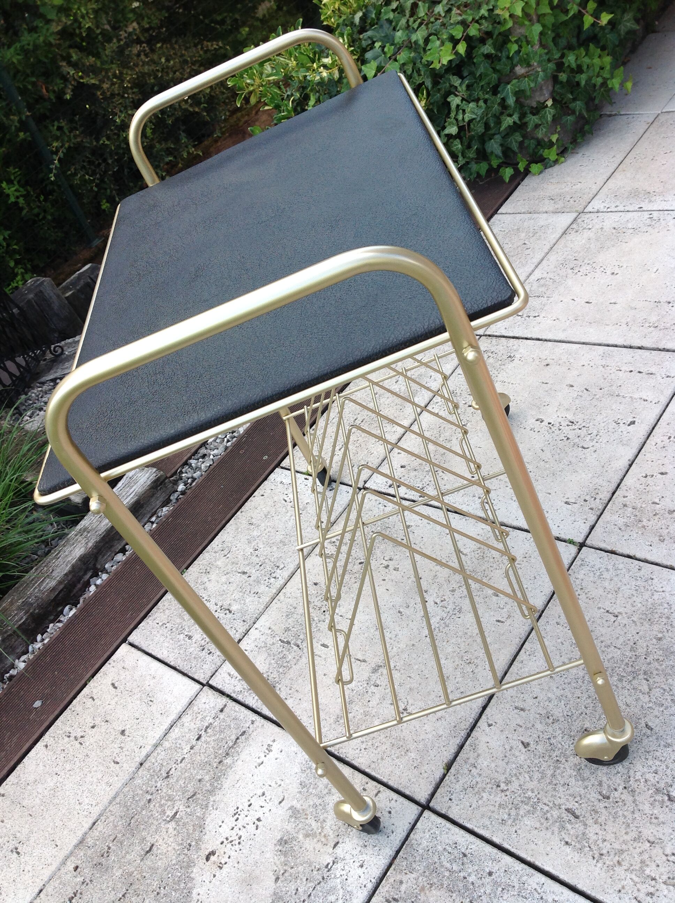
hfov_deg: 40.6
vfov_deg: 52.7
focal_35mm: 35
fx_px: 912
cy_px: 452
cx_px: 338
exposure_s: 1/195
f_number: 2.4
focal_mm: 4.28
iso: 50
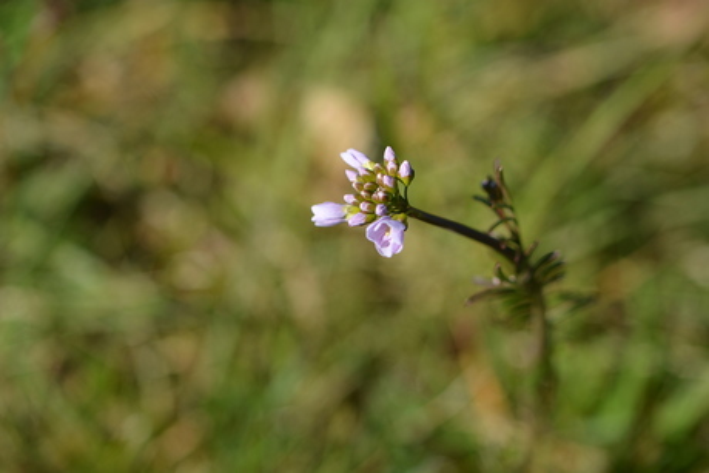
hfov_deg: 15.2
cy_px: 236
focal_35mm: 135
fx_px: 2659
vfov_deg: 10.2
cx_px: 354
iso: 100
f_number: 3.3
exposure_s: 1/1600
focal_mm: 90
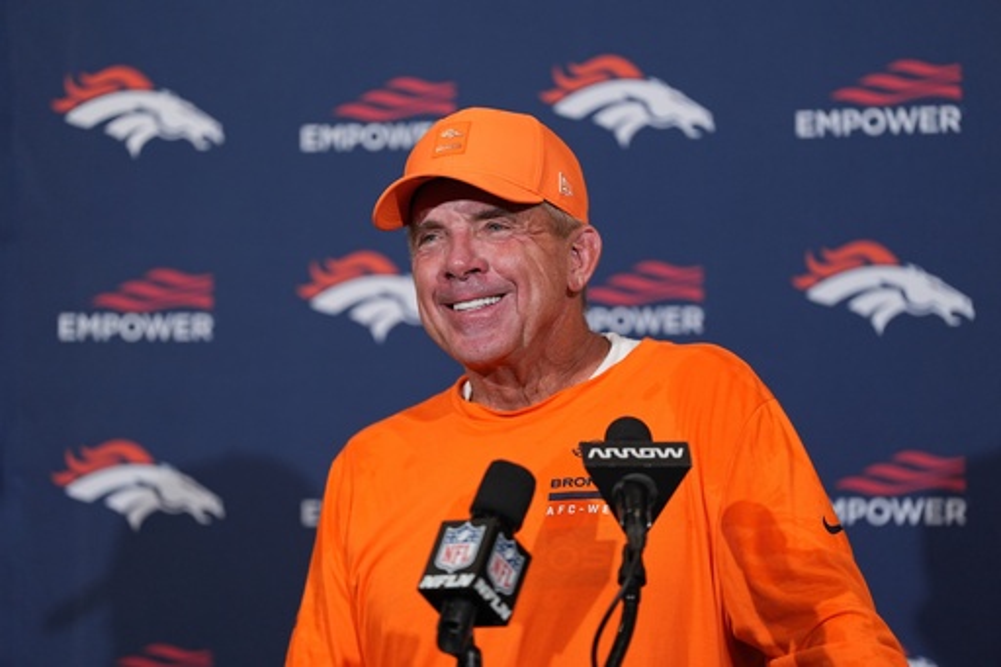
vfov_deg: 7.5
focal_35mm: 182
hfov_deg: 11.3
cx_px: 500
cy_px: 334
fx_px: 5059
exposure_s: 1/500
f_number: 2.8
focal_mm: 182
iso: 500
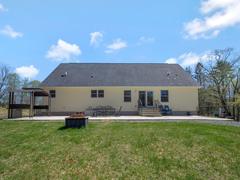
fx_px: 97
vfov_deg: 85.7
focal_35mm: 14
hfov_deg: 102.0
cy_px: 90
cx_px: 120
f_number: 3.2
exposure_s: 1/2000
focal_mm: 7
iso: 200
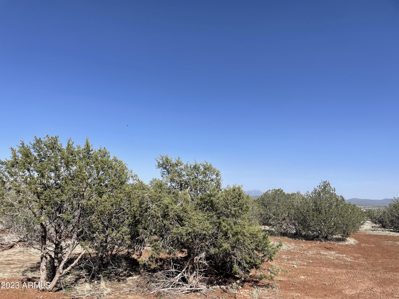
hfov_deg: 67.3
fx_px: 300
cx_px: 200
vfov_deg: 53.1
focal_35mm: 26
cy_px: 150
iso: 32
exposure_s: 1/3861
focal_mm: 4.2
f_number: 1.6
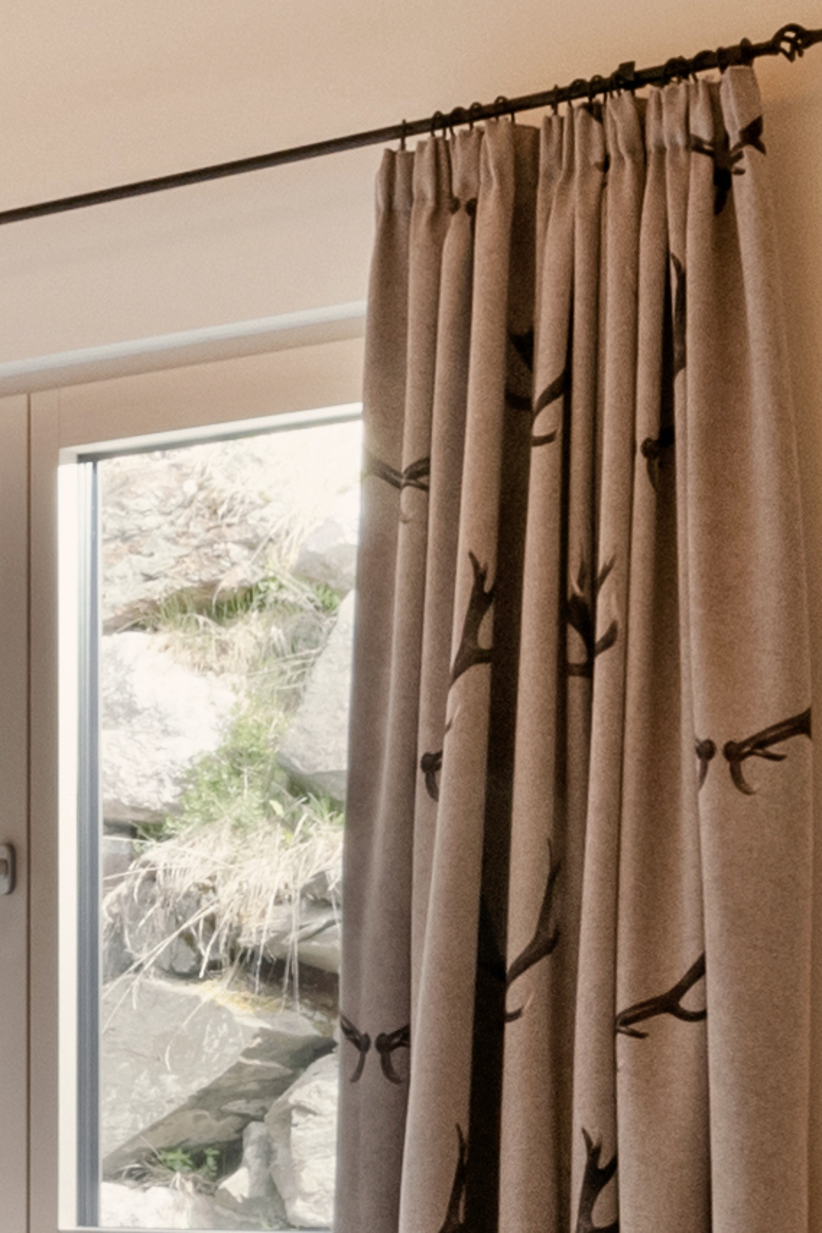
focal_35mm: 101
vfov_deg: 19.8
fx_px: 3460
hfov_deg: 13.5
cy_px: 1161
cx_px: 143
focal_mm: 8
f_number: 9
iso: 200
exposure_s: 1/8
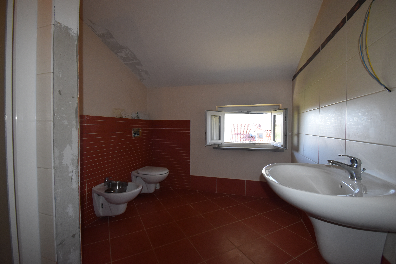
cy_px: 132
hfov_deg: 100.4
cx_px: 198
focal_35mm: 15
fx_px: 165
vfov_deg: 77.3
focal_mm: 10
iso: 800
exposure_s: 1/125
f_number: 5.6
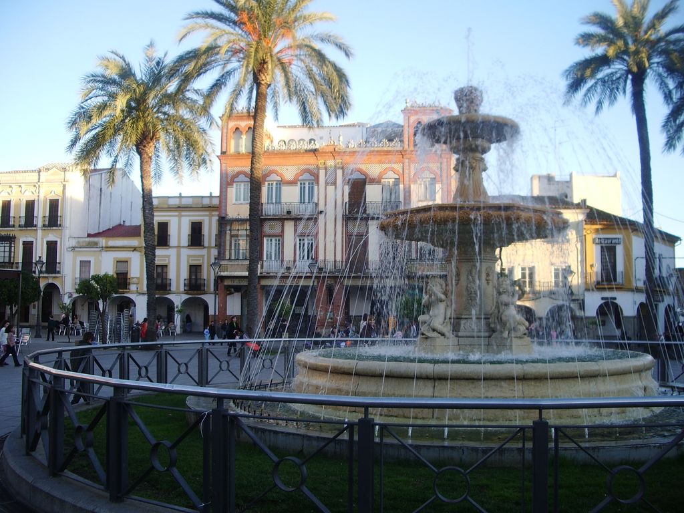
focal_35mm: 35
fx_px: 692
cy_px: 256
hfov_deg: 52.6
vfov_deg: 40.7
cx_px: 342
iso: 50
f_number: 2.6
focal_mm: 5.8
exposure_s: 1/100
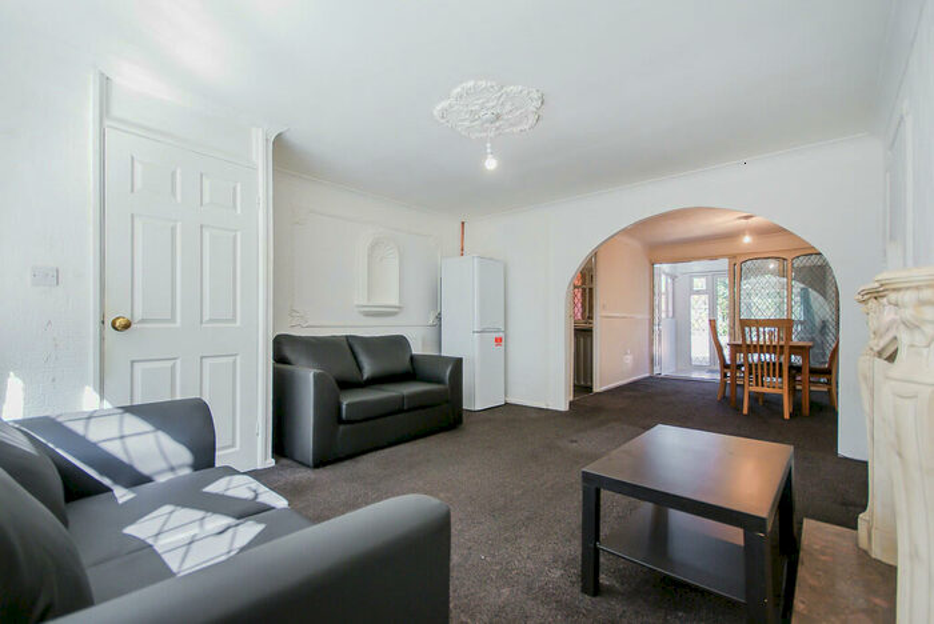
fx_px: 389
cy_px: 312
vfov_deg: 77.4
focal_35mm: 15
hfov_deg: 100.3
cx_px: 467
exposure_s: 1/30
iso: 125
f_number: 4
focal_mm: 10
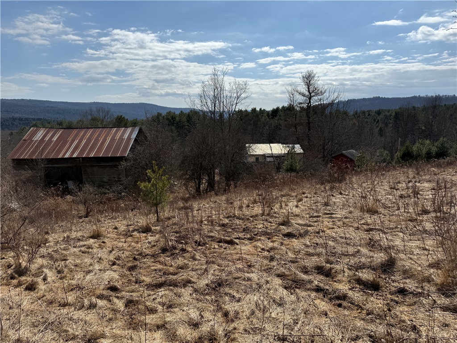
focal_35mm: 24
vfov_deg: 56.8
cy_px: 172
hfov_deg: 71.6
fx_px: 317
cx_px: 228
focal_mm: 6.76
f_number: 1.78
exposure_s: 1/9091
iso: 80
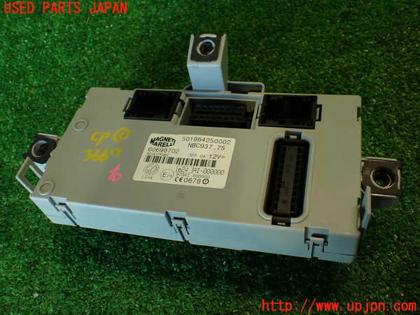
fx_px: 388
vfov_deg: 44.2
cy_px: 158
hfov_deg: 56.8
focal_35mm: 32
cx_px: 210
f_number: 2.4
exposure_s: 1/60
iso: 200
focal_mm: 5.79
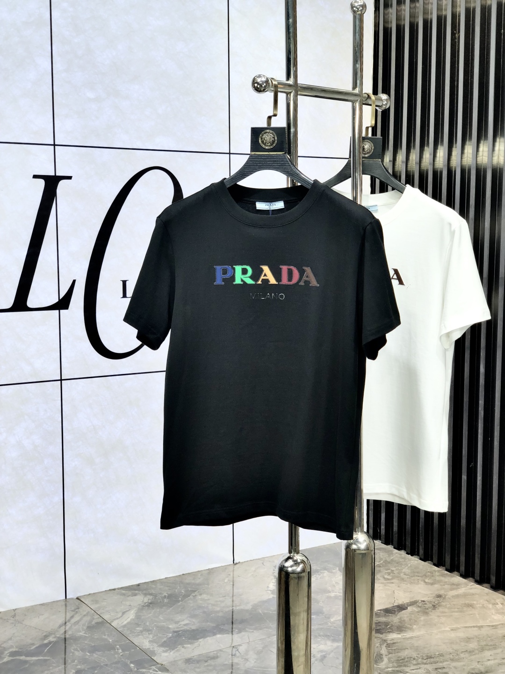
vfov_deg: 36.8
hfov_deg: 28.0
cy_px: 337
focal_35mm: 52
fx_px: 1011
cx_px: 252
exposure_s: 1/196
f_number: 2.4
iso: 16
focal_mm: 6
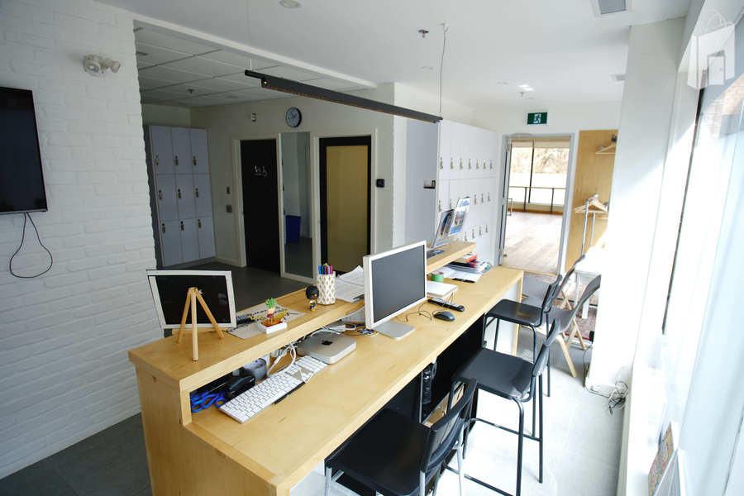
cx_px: 372
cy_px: 248
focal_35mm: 18
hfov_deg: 90.0
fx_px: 372
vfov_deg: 67.4
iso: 80
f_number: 3.5
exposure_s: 1/40
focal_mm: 12
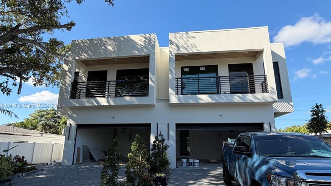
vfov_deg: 53.4
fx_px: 184
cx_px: 163
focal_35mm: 21
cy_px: 106
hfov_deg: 83.9
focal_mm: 2.22
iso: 40
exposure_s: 1/554
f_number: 2.2
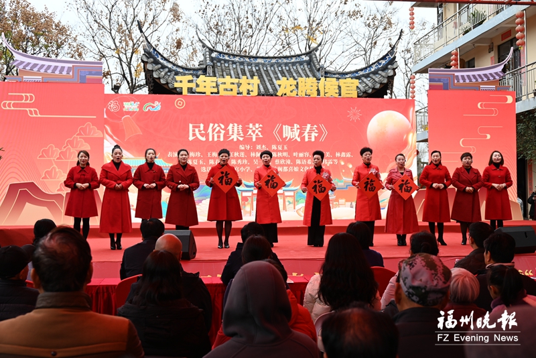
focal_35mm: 42
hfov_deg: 46.4
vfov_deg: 31.9
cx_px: 268
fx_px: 626
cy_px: 179
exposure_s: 1/50
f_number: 5
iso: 110
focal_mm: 42
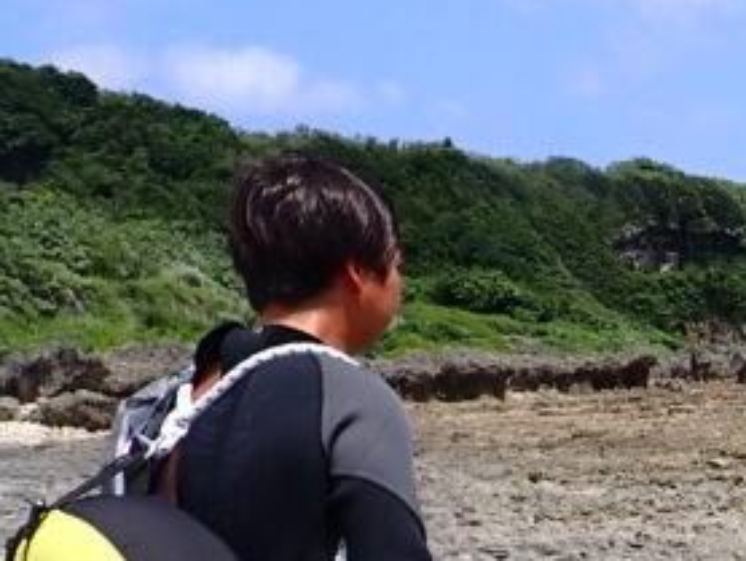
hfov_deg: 18.8
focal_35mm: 92
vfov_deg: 15.5
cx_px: 1114
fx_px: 1984
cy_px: 674
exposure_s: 1/250
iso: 100
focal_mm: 4.5
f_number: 8
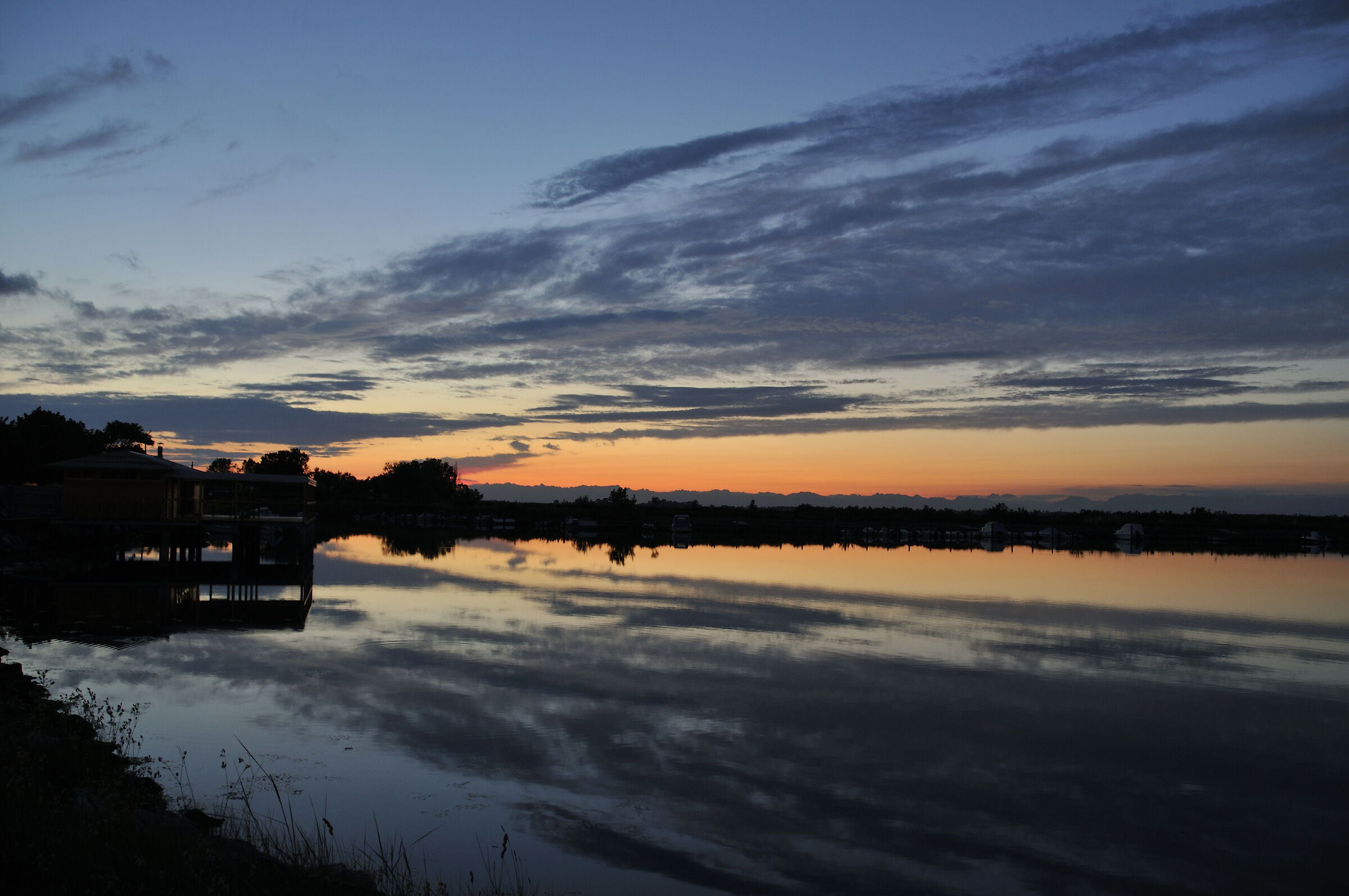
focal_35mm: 30
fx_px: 1123
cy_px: 448
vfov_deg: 43.5
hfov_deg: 62.0
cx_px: 674
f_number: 4
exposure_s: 1/10
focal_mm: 20
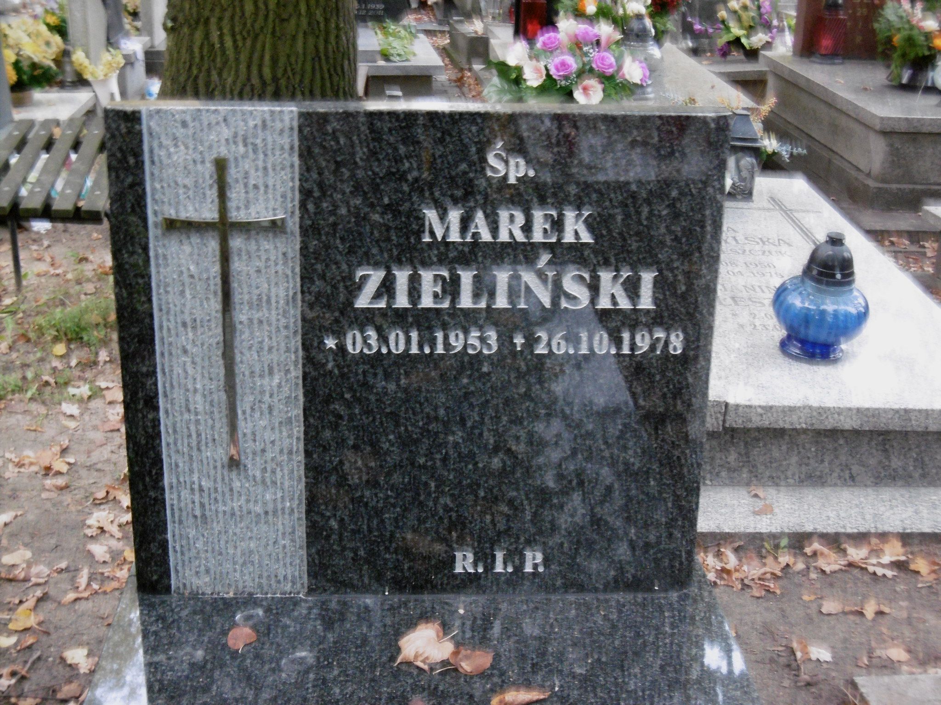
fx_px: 1604
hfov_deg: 32.7
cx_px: 470
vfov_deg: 24.8
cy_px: 352
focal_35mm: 59
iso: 400
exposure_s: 1/10
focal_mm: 10.5
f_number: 4.2
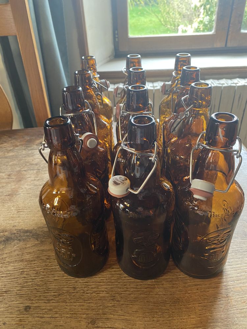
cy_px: 164
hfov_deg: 53.1
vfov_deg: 67.3
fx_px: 247
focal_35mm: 26
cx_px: 124
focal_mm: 4.25
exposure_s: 1/50
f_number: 1.8
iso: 125
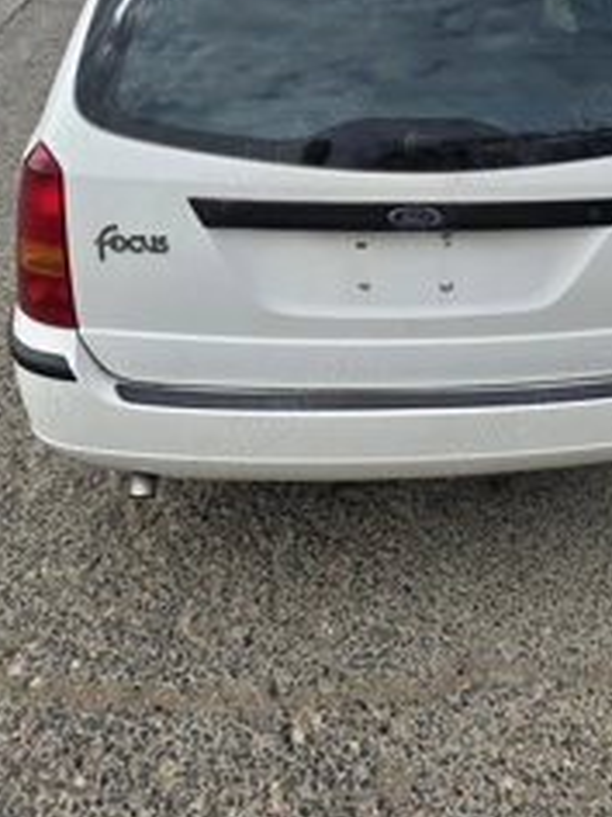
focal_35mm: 39
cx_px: 384
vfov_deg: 46.4
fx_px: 919
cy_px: 222
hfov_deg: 36.6
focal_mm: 6.3
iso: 12
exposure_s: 1/667
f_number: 1.7
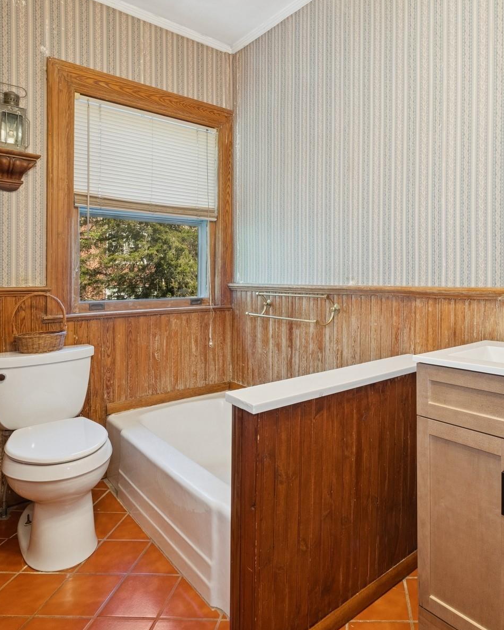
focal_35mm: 21
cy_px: 315
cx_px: 344
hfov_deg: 63.5
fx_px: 392
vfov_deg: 77.6
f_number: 8
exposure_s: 1/6
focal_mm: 8
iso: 400
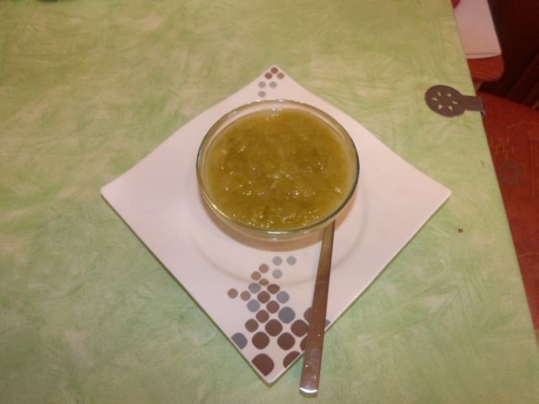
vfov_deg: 54.9
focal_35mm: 25
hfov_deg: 69.4
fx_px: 389
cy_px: 202
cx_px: 270
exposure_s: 1/60
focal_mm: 4.5
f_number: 2.8
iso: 800
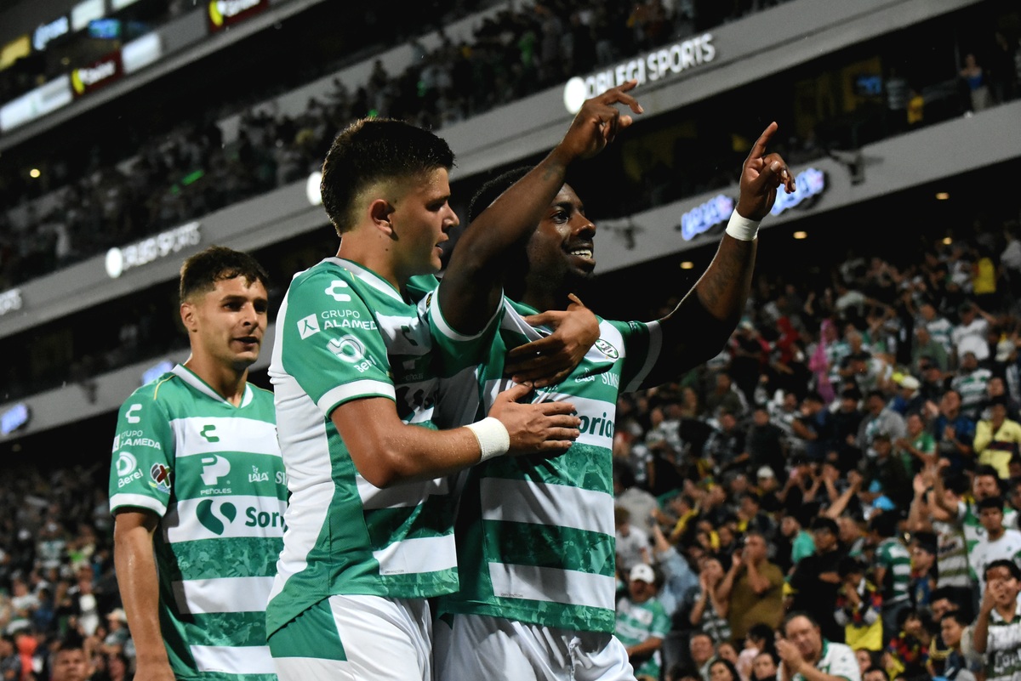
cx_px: 510
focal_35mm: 120
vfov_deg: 11.4
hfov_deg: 17.1
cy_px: 340
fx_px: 3404
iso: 6400
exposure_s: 1/833
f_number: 5.6
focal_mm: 80
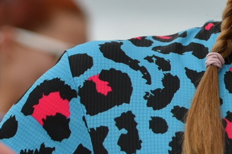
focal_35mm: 237
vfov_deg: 5.8
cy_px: 135
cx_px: 456
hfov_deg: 8.3
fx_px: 1527
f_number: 2
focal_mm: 35
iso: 160
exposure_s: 1/2000
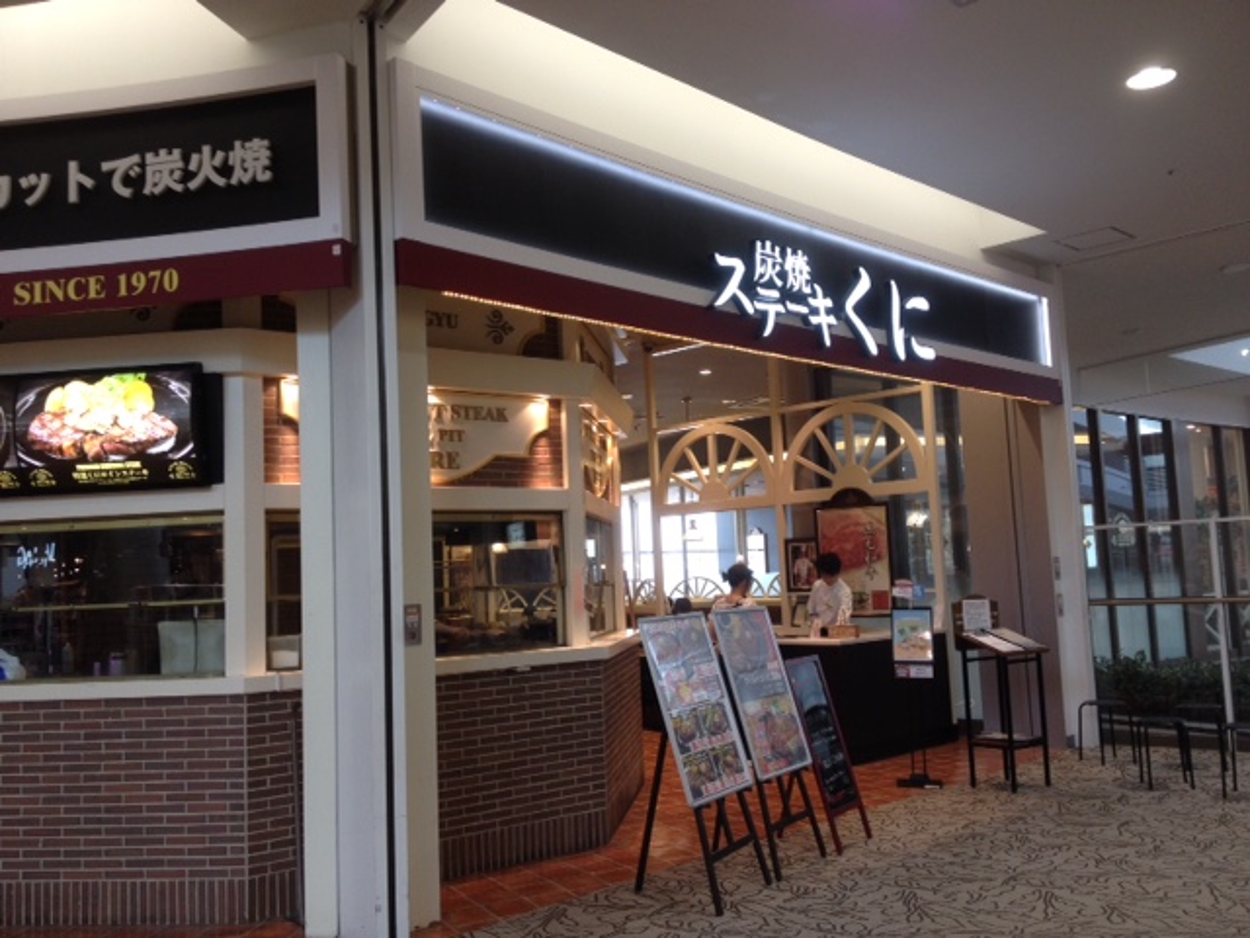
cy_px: 469
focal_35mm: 35
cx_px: 625
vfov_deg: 40.7
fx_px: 1264
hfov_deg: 52.6
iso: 64
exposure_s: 1/60
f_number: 2.4
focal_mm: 4.28
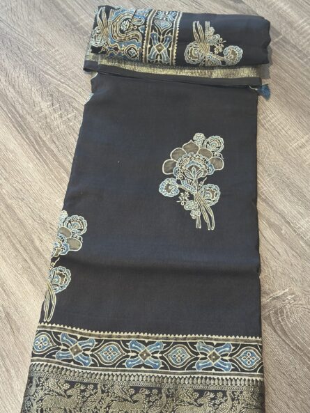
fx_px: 573
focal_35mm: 48
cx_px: 155
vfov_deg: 39.6
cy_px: 206
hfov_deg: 30.3
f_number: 1.78
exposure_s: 1/60
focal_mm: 6.86
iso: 200
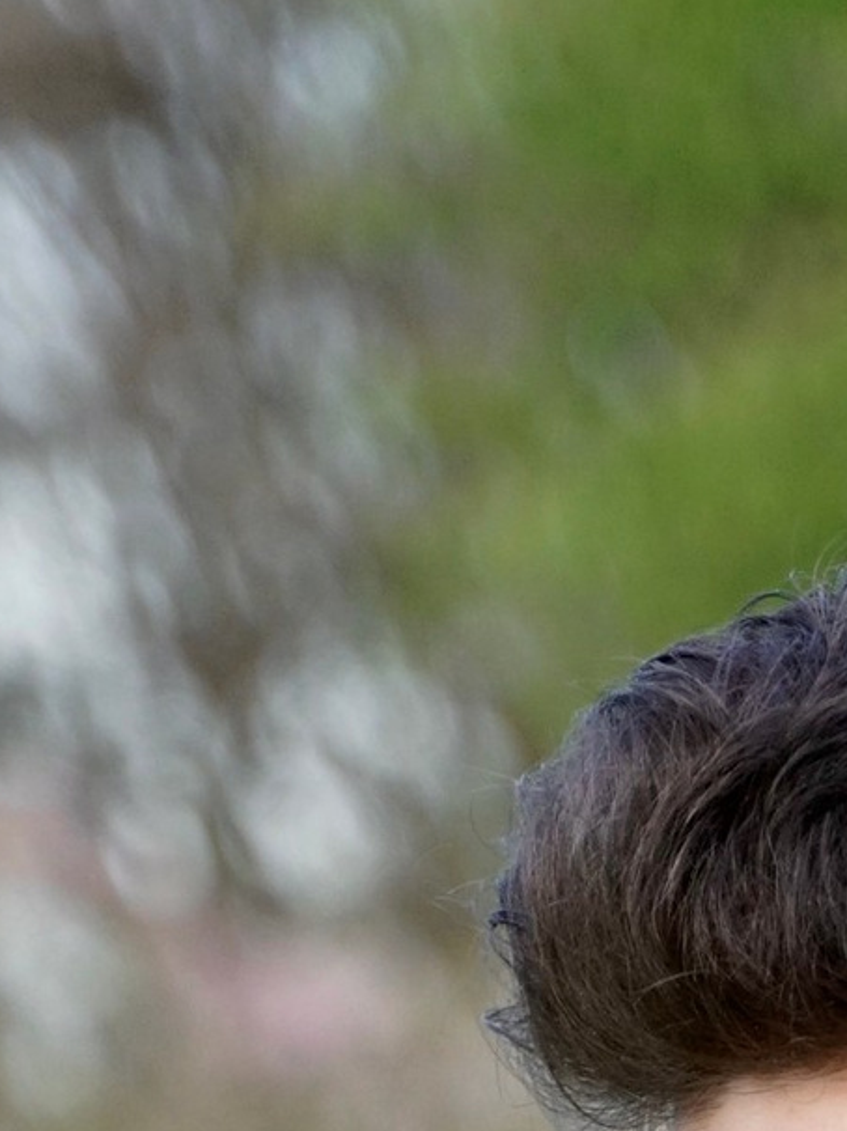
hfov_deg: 3.8
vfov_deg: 4.9
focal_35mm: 390
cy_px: 3236
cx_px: 972
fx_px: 12733
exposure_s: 1/250
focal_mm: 64
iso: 800
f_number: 2.8
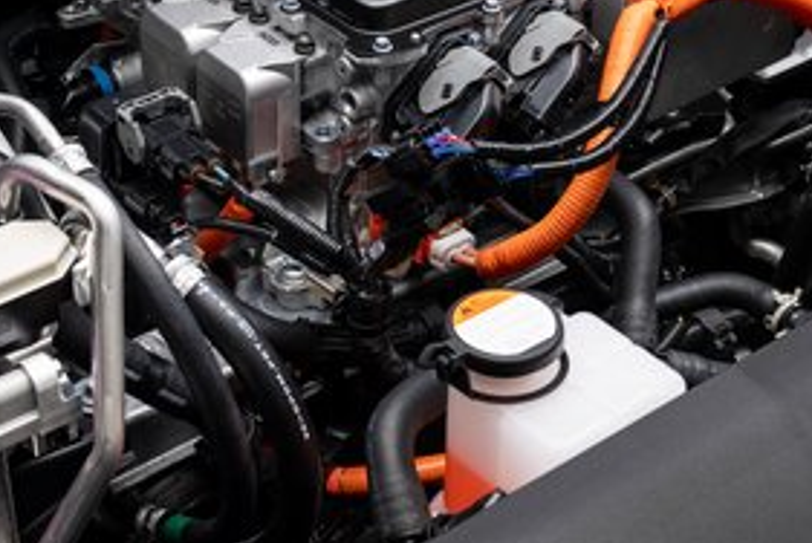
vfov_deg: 16.8
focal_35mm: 81
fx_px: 1829
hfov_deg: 25.0
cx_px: 390
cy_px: 124
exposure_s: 1/1.67
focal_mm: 38
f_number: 7.1
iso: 200
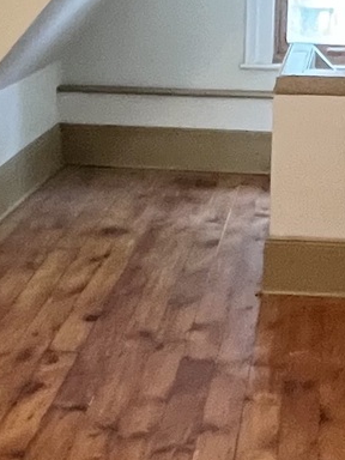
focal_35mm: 78
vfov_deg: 25.0
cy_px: 218
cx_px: 216
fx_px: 1037
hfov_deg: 18.9
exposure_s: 1/60
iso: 640
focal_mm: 1.57
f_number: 1.8
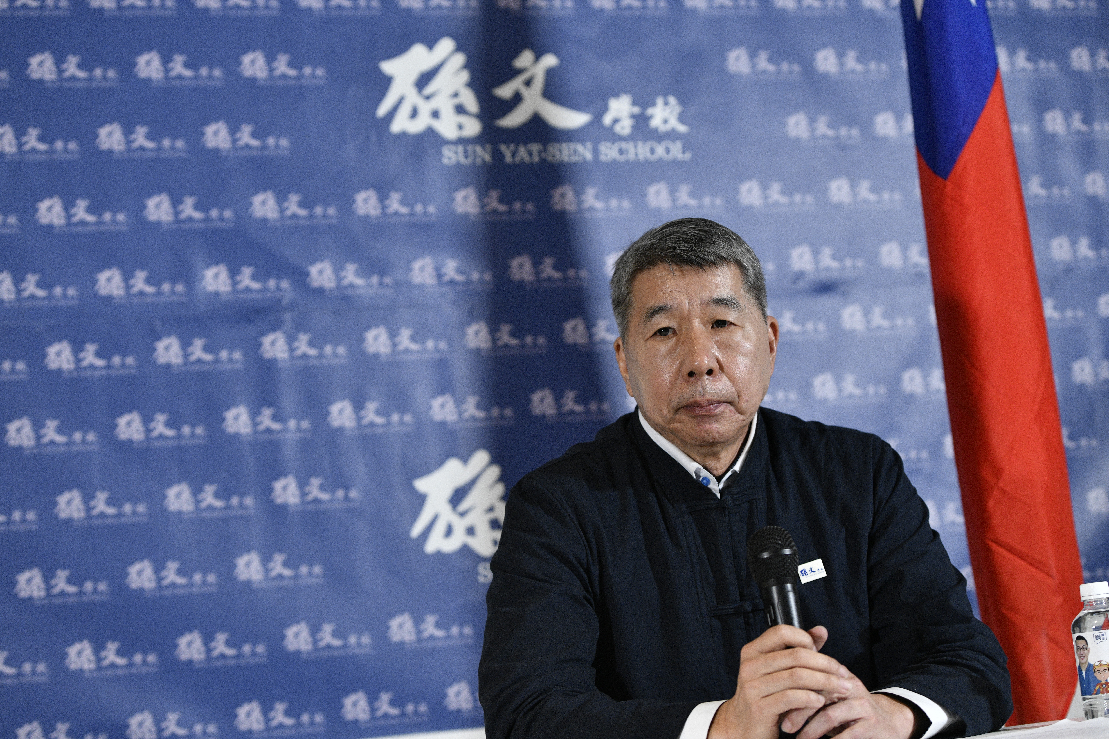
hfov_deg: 25.4
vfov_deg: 17.1
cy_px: 370
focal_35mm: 80
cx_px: 554
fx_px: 2464
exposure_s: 1/125
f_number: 4
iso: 1600
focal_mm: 80
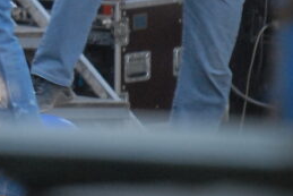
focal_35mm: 1188
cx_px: -225
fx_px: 9674
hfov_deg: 1.7
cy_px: -148
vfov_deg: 1.2
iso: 640
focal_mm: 200
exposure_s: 1/350
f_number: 3.2
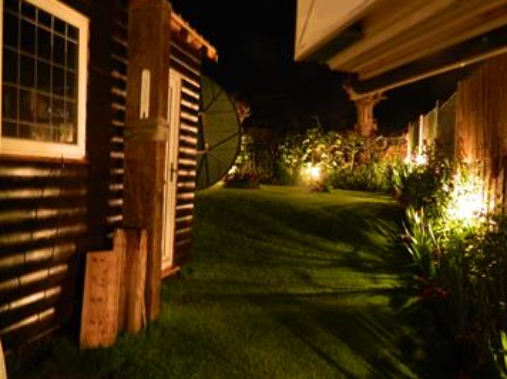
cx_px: 262
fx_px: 380
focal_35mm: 26
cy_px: 183
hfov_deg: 67.4
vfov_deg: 52.9
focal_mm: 4.5
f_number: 3.1
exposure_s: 1
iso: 800
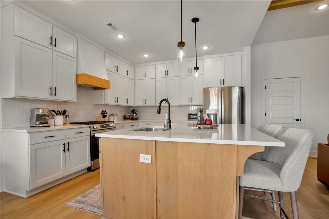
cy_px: 110
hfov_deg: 96.7
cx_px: 164
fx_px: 146
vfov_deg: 73.7
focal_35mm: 16
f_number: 6.3
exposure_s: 1/8
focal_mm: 16
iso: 100
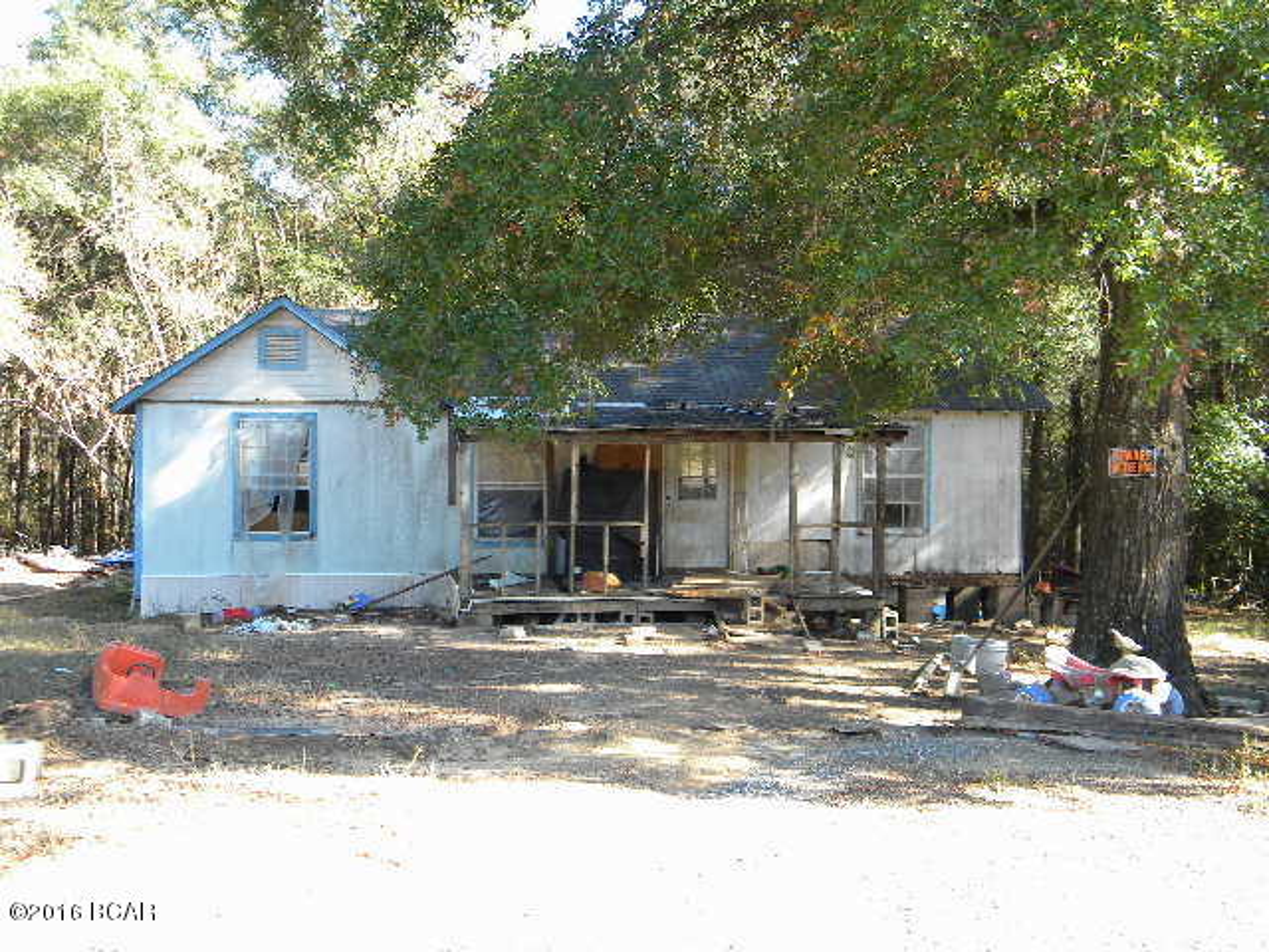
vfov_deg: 35.1
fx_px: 1503
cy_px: 476
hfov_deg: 45.8
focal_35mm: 41
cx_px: 634
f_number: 3.8
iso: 80
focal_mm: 7.3
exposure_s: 1/60.6
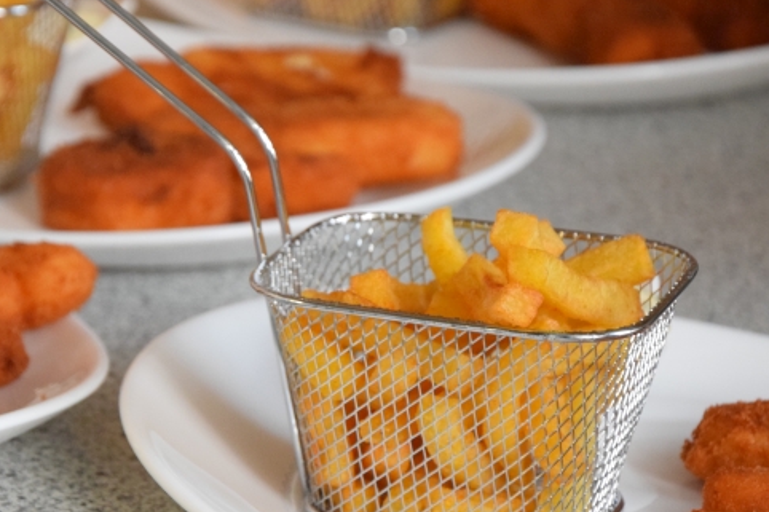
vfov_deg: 6.0
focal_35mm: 229
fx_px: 4890
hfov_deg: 9.0
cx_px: 215
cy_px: 283
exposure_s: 1/60
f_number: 5.6
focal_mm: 92
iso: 3200
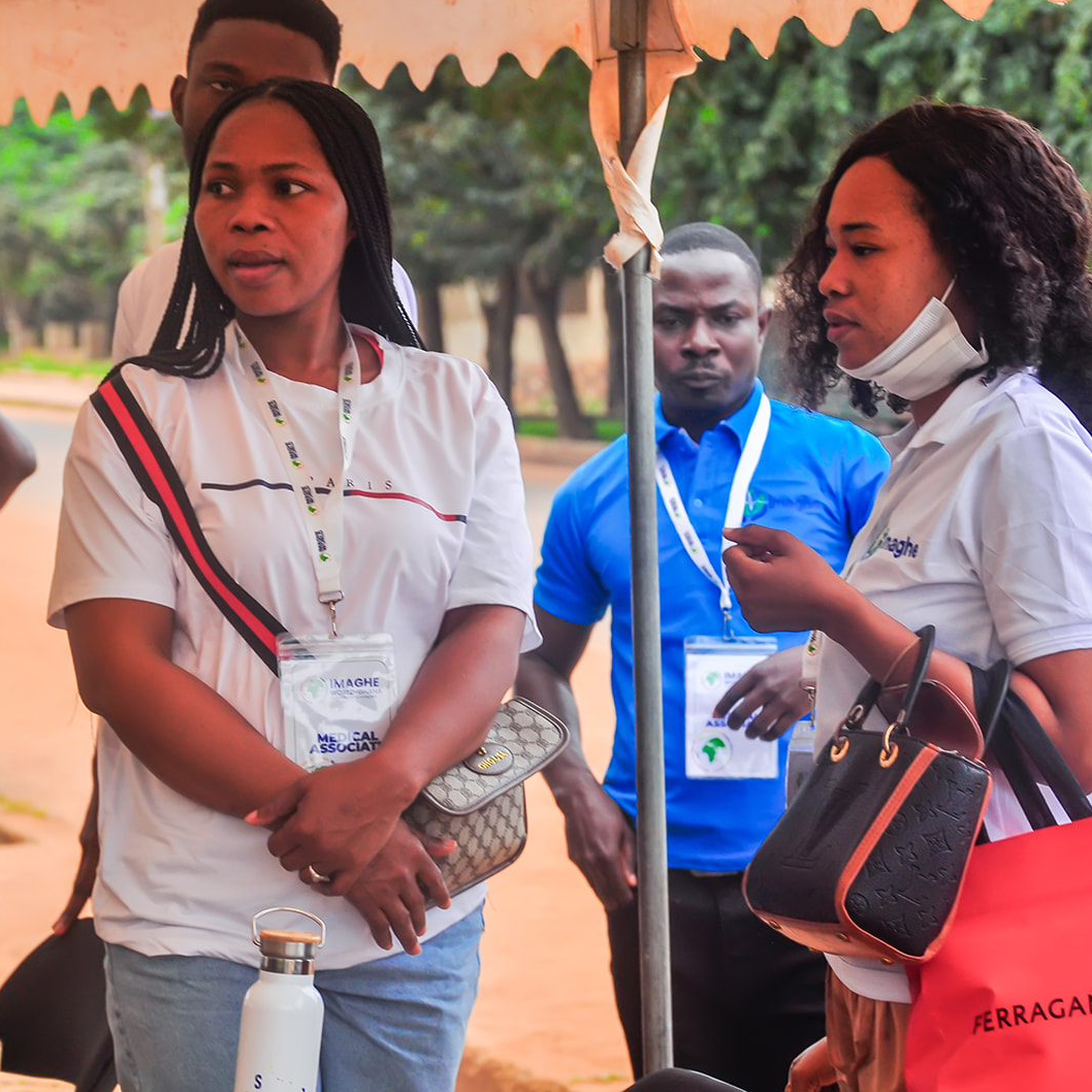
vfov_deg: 11.3
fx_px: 5496
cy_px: 544
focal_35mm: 154
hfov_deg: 11.3
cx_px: 576
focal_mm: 80
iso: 250
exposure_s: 1/160
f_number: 5.3
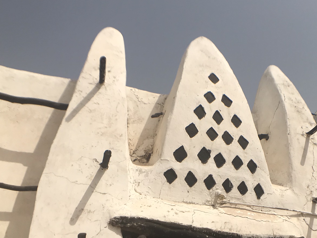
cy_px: 169
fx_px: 449
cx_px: 238
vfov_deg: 29.4
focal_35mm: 49
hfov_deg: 37.9
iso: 20
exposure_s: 1/5988
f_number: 1.8
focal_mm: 3.99
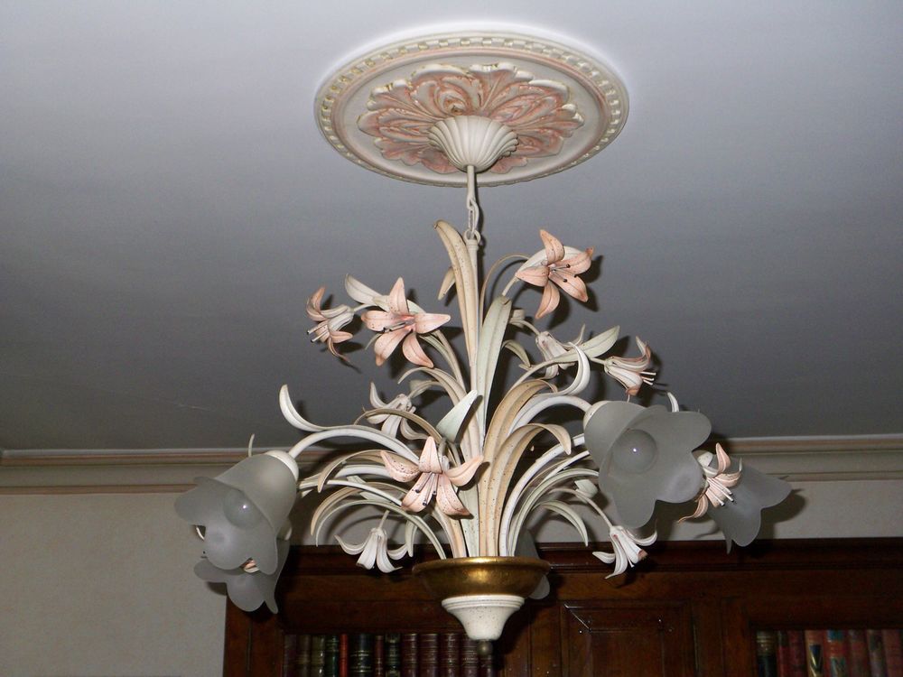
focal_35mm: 49
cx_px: 452
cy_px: 338
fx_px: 1278
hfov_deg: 38.9
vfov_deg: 29.7
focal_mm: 8
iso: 125
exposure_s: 1/80
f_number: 4
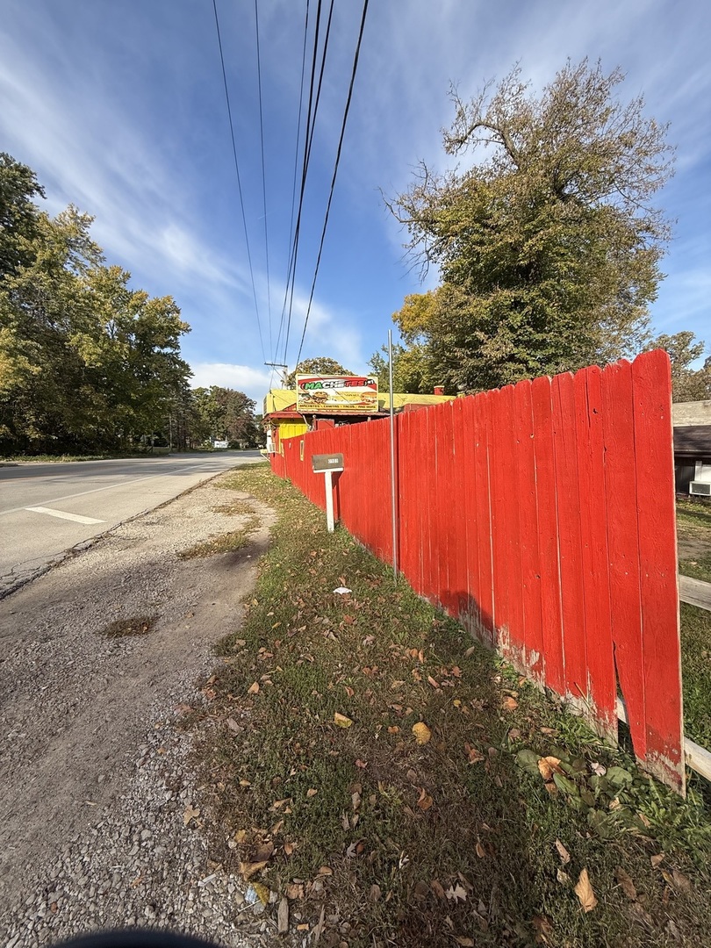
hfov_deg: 85.7
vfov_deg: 102.1
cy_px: 474
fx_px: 383
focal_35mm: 14
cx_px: 356
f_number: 2.2
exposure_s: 1/1235
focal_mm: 2.22
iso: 50
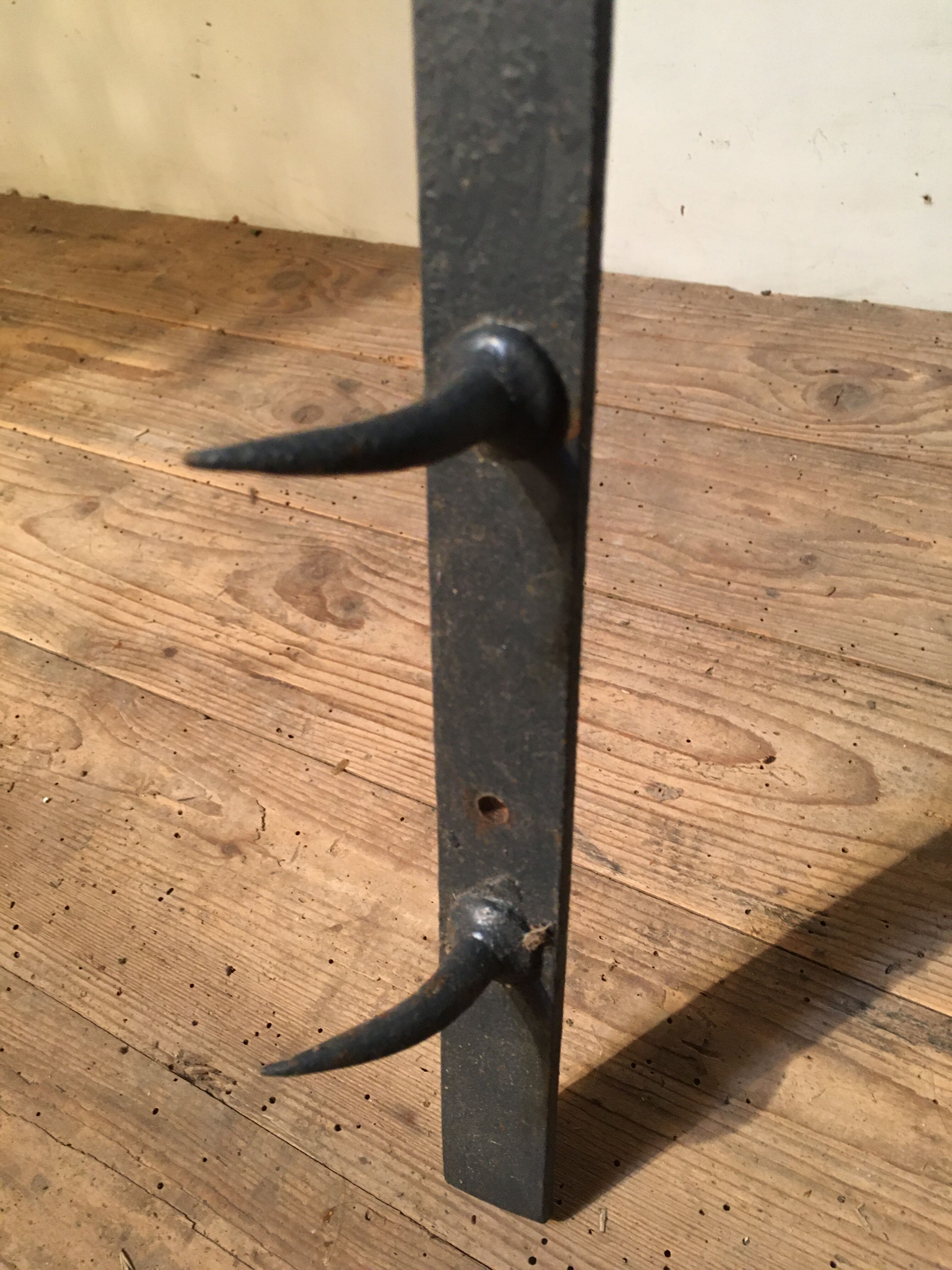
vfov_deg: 61.7
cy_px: 635
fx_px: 1063
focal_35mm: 29
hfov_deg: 48.2
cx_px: 476
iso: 200
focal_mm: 4.15
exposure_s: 1/20
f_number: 2.2
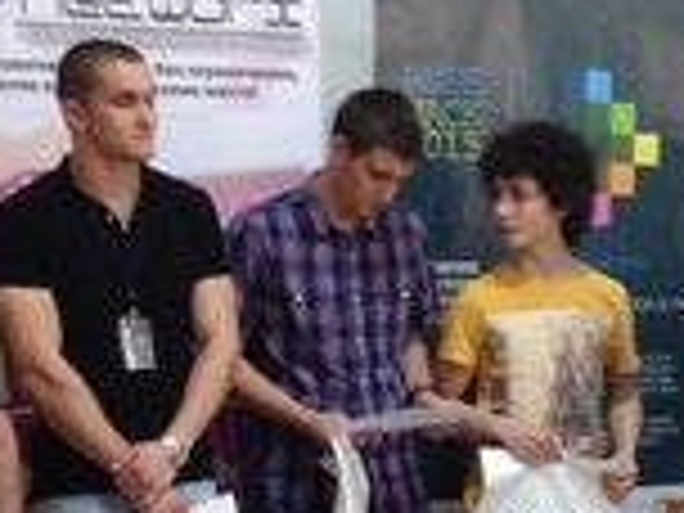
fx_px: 2747
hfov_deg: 14.0
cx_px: 680
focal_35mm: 139
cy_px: 464
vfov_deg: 10.6
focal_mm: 4.12
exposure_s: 1/20
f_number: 2.4
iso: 200
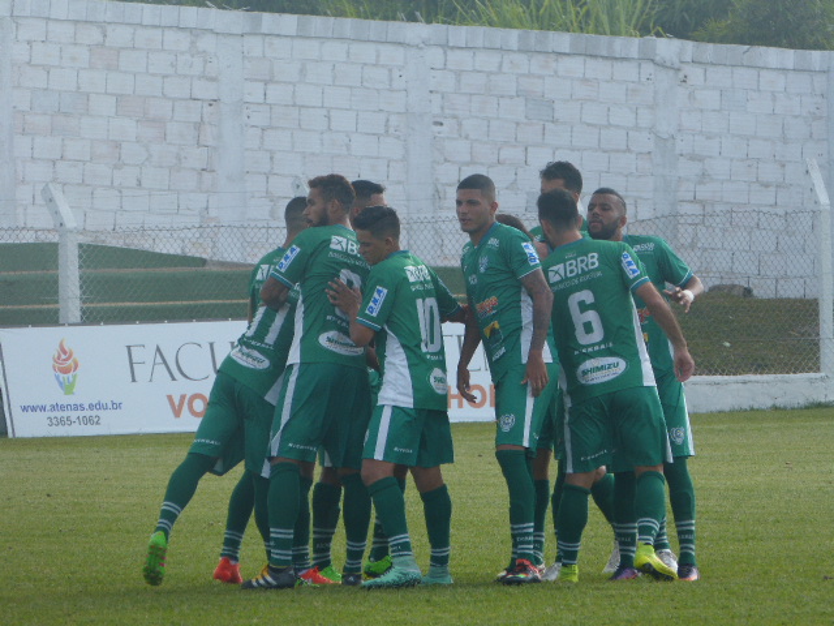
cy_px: 313
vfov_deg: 3.2
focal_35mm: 460
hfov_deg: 4.3
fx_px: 11083
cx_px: 417
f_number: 4.4
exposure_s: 1/400
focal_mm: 82.7
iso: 125
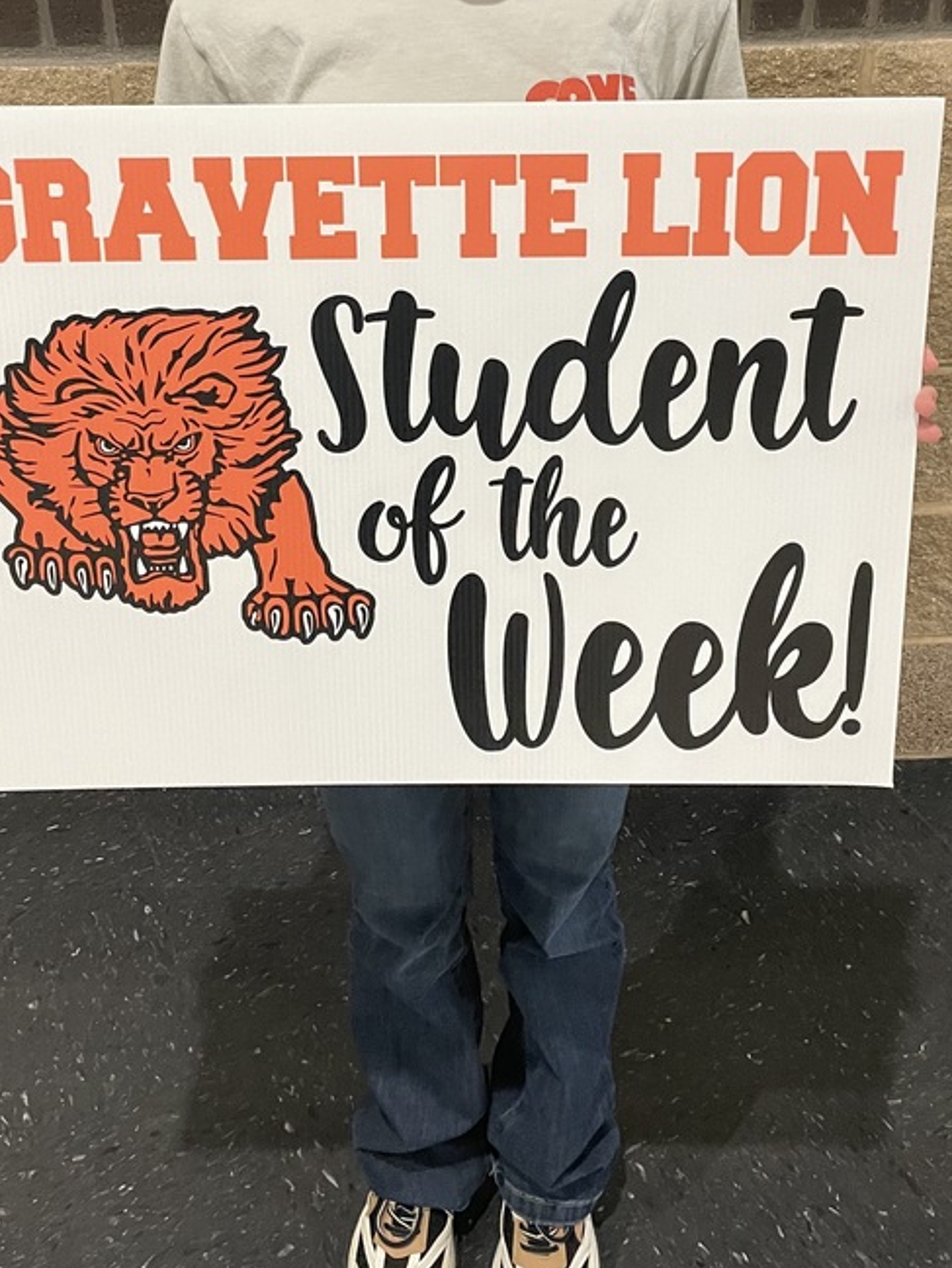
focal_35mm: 41
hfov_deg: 35.1
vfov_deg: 44.2
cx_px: 455
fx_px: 1503
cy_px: 313
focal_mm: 4.2
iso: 320
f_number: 1.6
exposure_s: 1/60
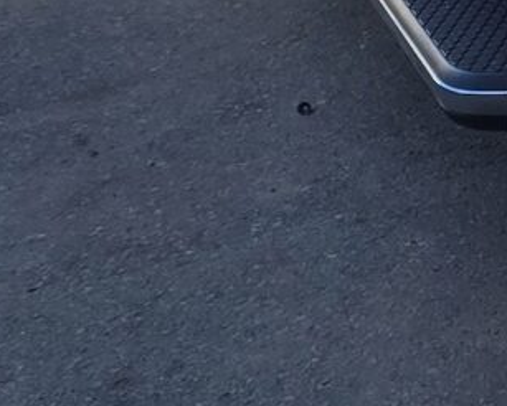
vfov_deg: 7.7
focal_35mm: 187
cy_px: -556
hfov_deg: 8.9
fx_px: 2808
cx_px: 1382
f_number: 1.7
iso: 12
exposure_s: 1/383
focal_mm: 6.3
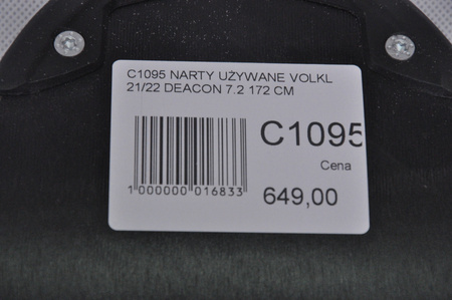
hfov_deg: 13.1
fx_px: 1975
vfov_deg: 8.7
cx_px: 226
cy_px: 150
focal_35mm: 158
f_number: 9.5
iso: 3200
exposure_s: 1/125
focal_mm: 105
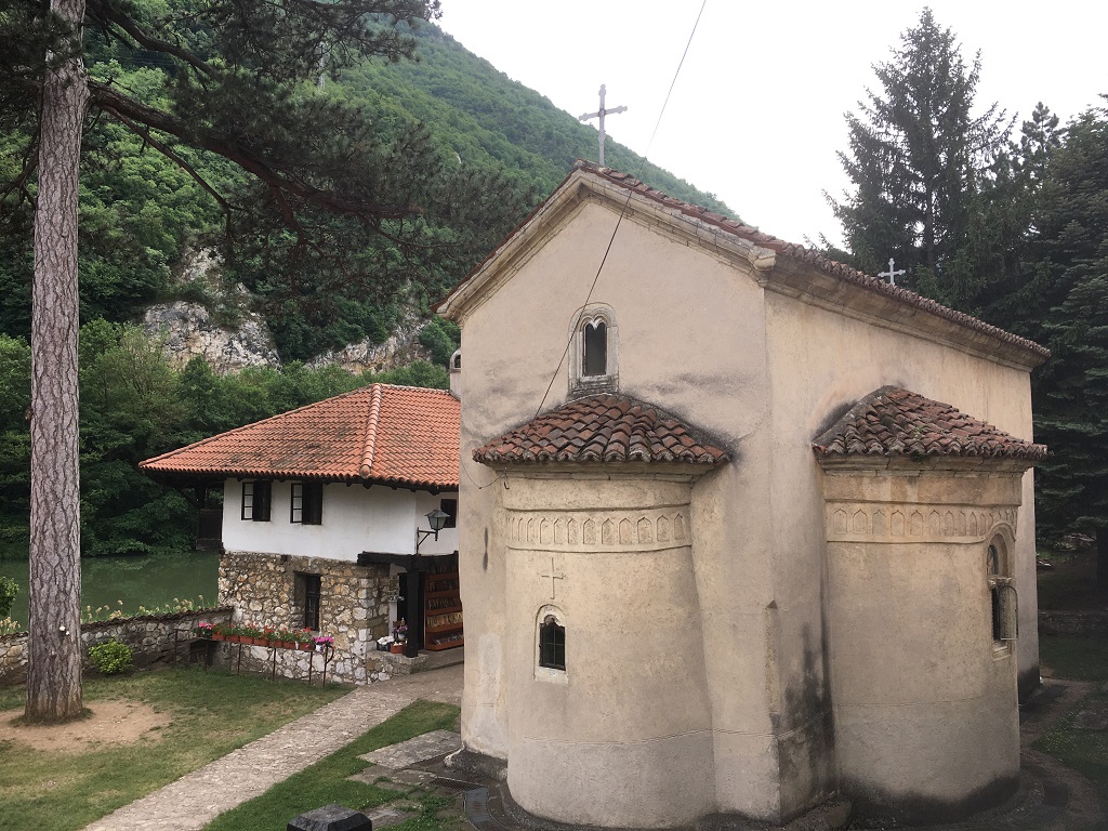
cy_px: 416
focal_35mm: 29
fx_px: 928
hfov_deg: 61.7
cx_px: 554
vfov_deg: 48.2
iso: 25
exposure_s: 1/466
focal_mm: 4.15
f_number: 2.2
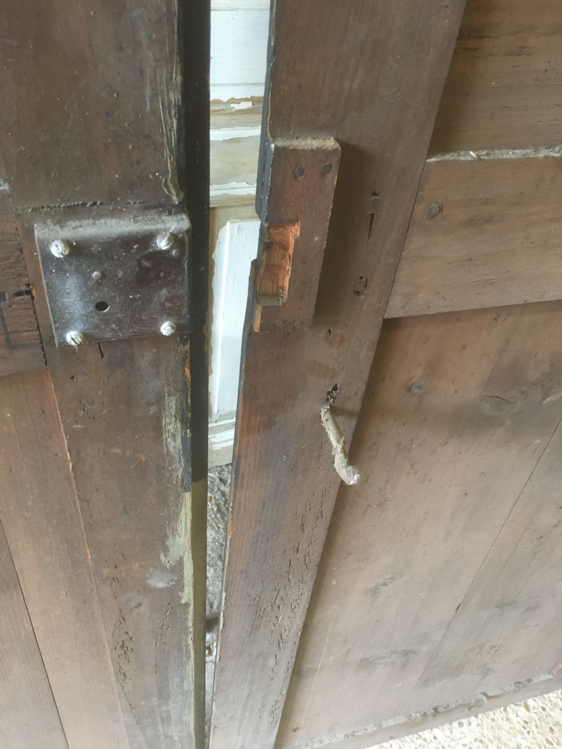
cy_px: 374
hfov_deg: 48.2
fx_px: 628
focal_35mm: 29
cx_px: 281
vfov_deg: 61.7
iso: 200
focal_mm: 4.15
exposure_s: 1/20
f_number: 2.2
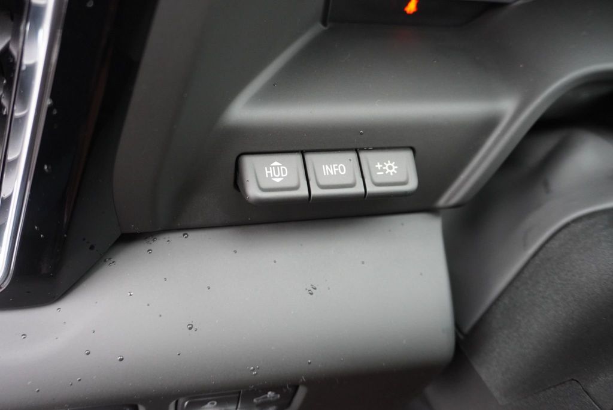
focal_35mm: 32
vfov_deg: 41.8
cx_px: 306
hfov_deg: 59.5
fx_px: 537
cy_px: 205
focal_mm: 21
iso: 2000
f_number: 4
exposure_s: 1/60
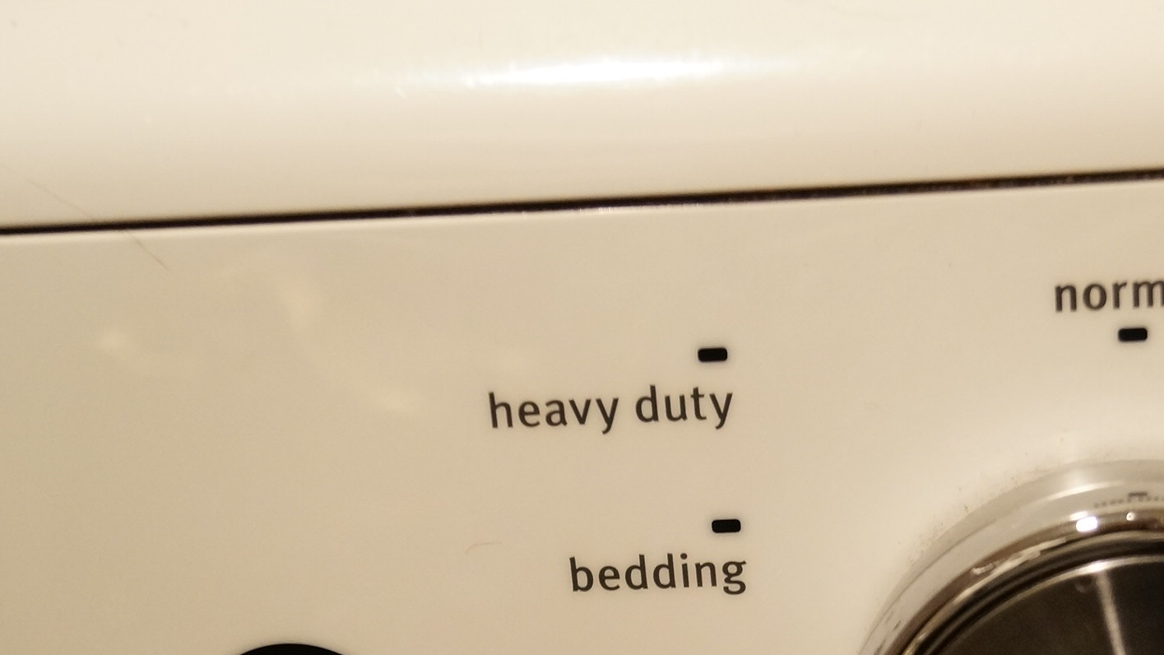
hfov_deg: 27.5
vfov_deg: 15.7
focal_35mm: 76
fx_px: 2346
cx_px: 879
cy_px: 600
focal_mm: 28
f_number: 4.5
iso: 1600
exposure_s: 1/60
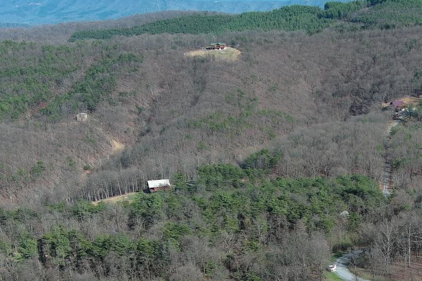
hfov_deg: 24.8
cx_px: 416
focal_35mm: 78
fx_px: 914
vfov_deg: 17.2
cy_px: 261
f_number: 2.8
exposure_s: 1/814
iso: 100
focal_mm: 10.57
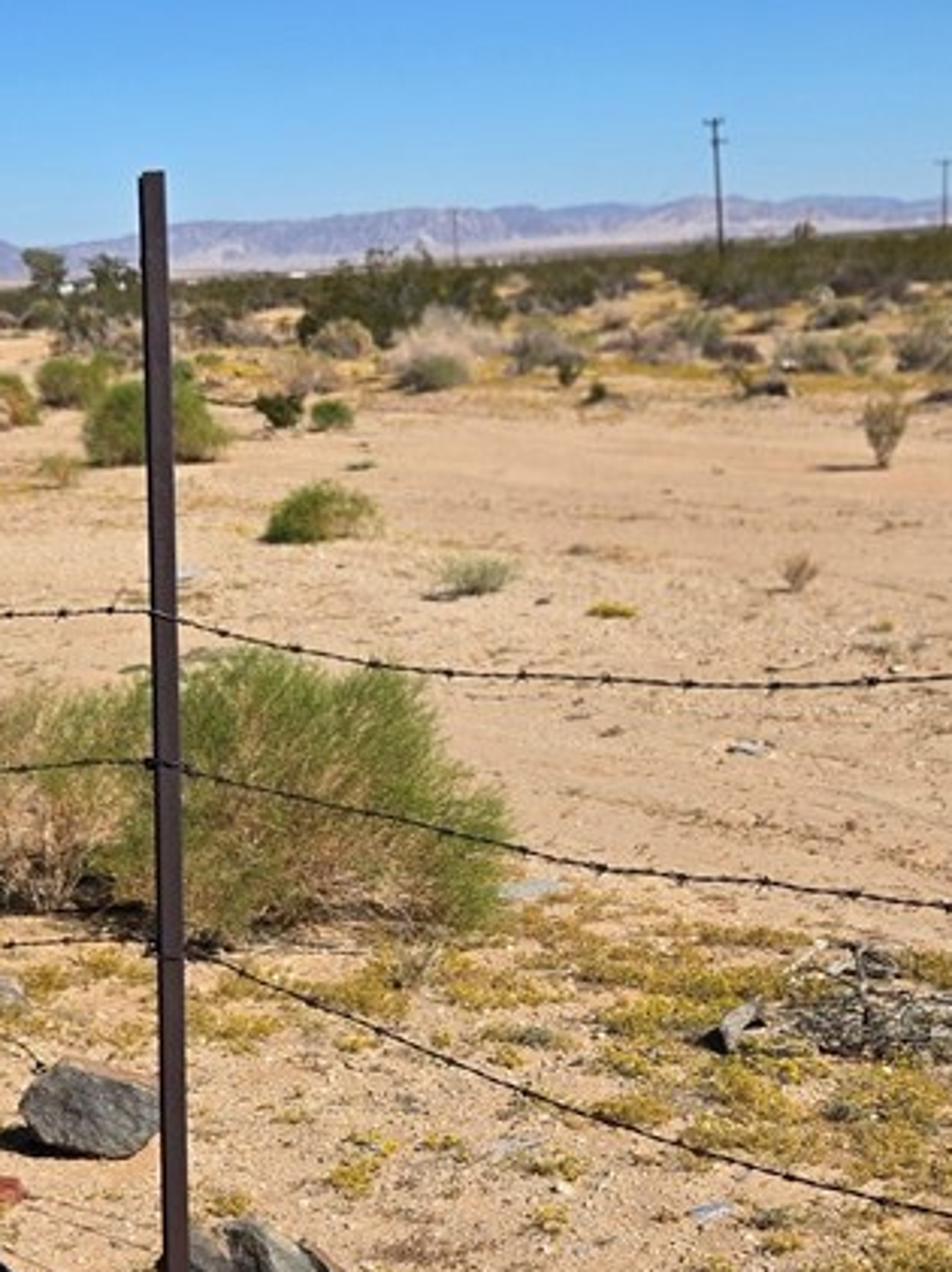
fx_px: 2057
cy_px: 819
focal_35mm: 56
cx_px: 574
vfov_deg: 34.1
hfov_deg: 26.0
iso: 25
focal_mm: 5.4
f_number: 1.8
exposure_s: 1/3026
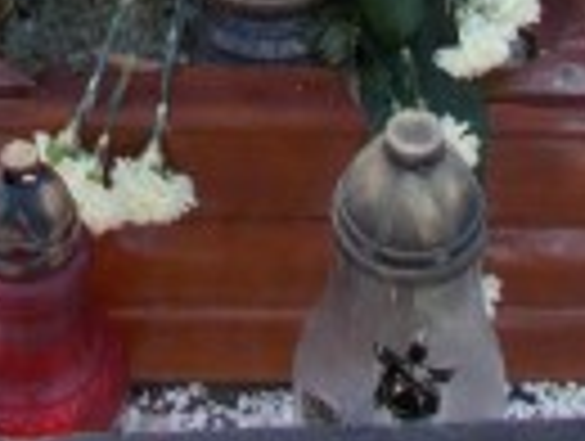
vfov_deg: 10.2
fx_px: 2167
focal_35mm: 128
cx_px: 324
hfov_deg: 15.4
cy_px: -594
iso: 80
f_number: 3.2
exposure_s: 1/30
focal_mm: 4.6
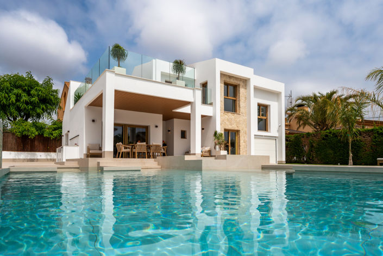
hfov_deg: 76.1
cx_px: 192
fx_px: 245
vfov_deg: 55.1
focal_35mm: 23
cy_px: 128
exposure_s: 1/1250
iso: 250
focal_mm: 23
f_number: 10
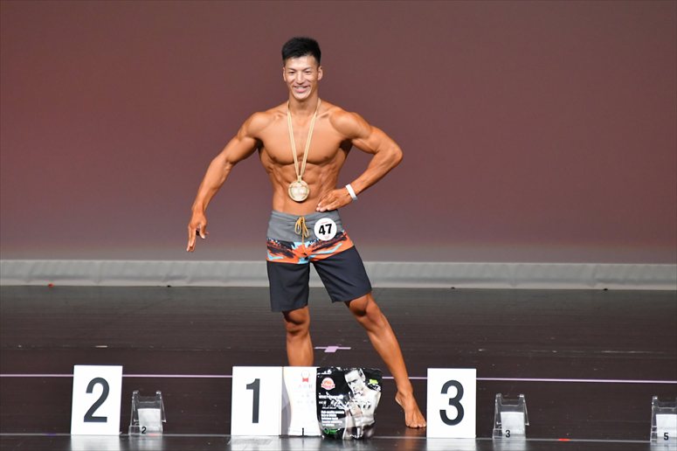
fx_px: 6485
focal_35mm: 345
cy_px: 226
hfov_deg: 6.0
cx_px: 338
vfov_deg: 4.0
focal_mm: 230
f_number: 5.6
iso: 4000
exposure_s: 1/400
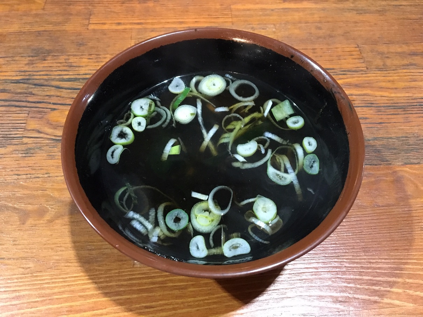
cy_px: 158
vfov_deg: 48.2
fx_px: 354
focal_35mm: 29
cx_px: 212
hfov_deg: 61.6
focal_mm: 4.15
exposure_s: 1/15
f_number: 2.2
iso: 320
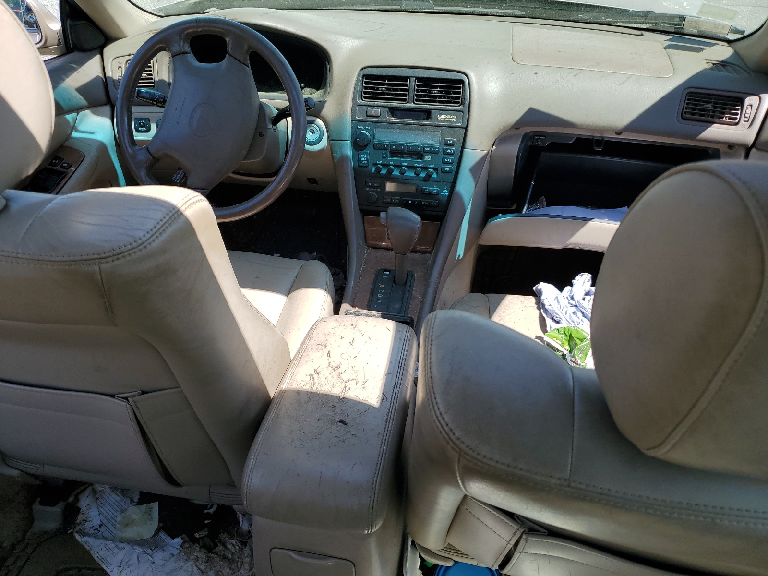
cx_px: 384
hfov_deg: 67.3
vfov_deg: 53.1
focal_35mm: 26
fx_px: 577
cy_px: 288
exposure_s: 1/1250
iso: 50
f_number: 1.5
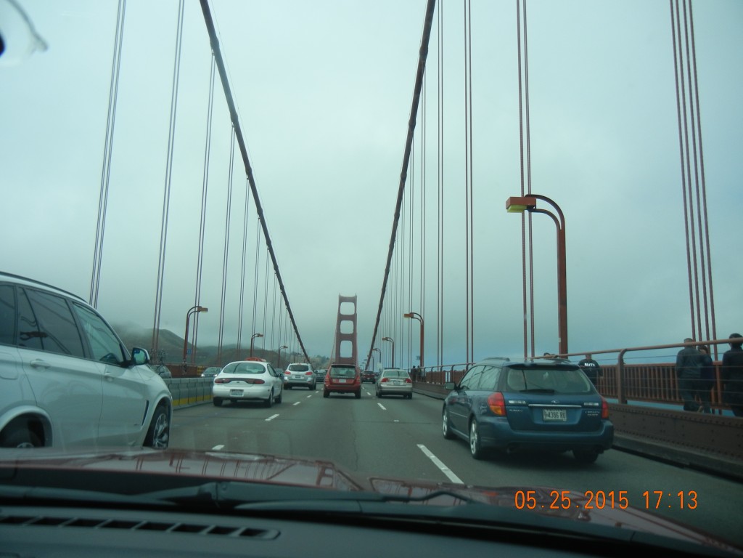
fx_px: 644
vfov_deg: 46.8
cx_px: 372
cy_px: 279
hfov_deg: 60.0
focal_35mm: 30
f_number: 7
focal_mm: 5.4
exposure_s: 1/452
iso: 160
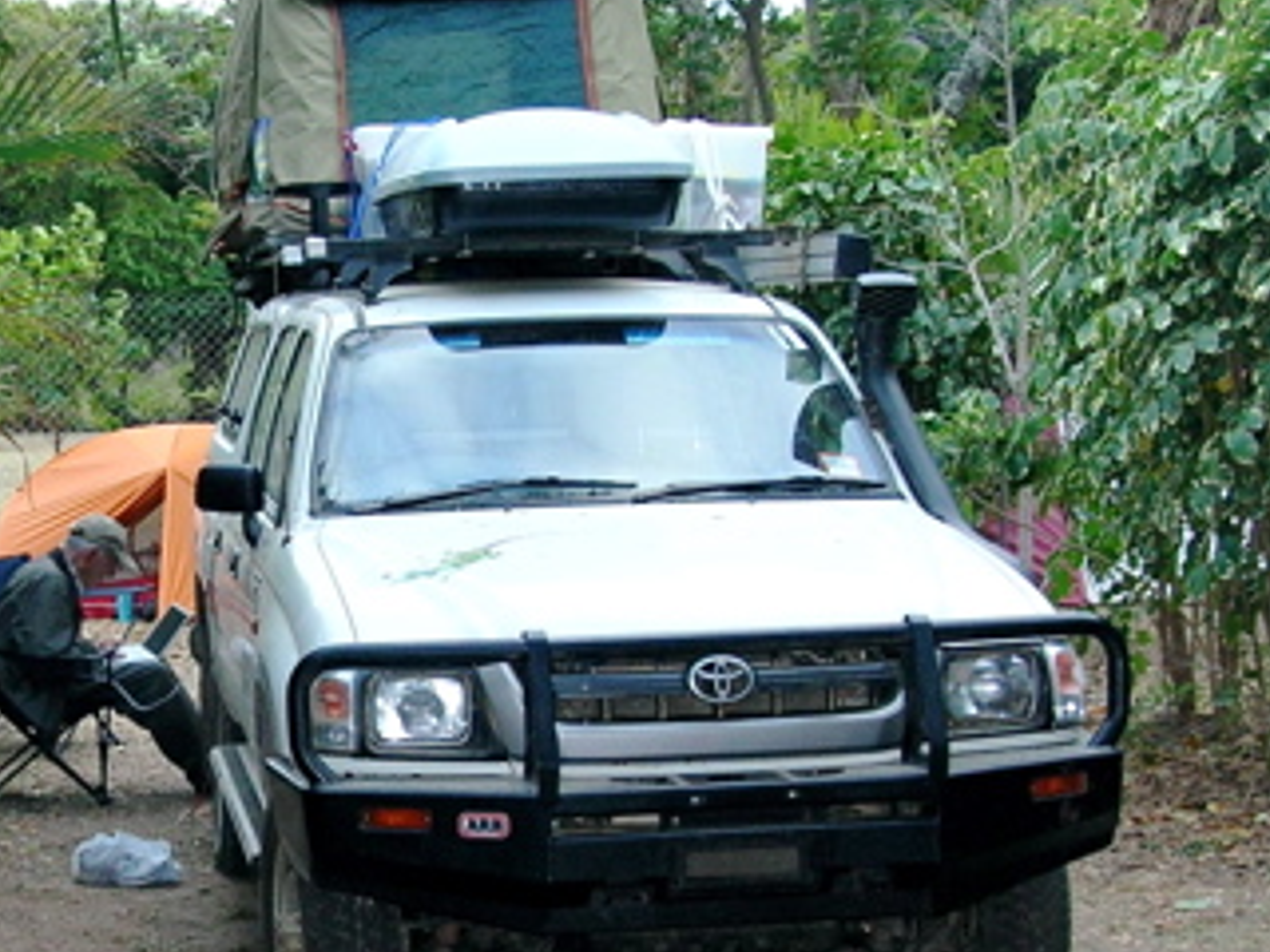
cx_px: 113
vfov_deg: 20.3
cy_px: 734
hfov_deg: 26.1
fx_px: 2642
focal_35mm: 72
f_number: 2.7
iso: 50
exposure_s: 1/30
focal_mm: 6
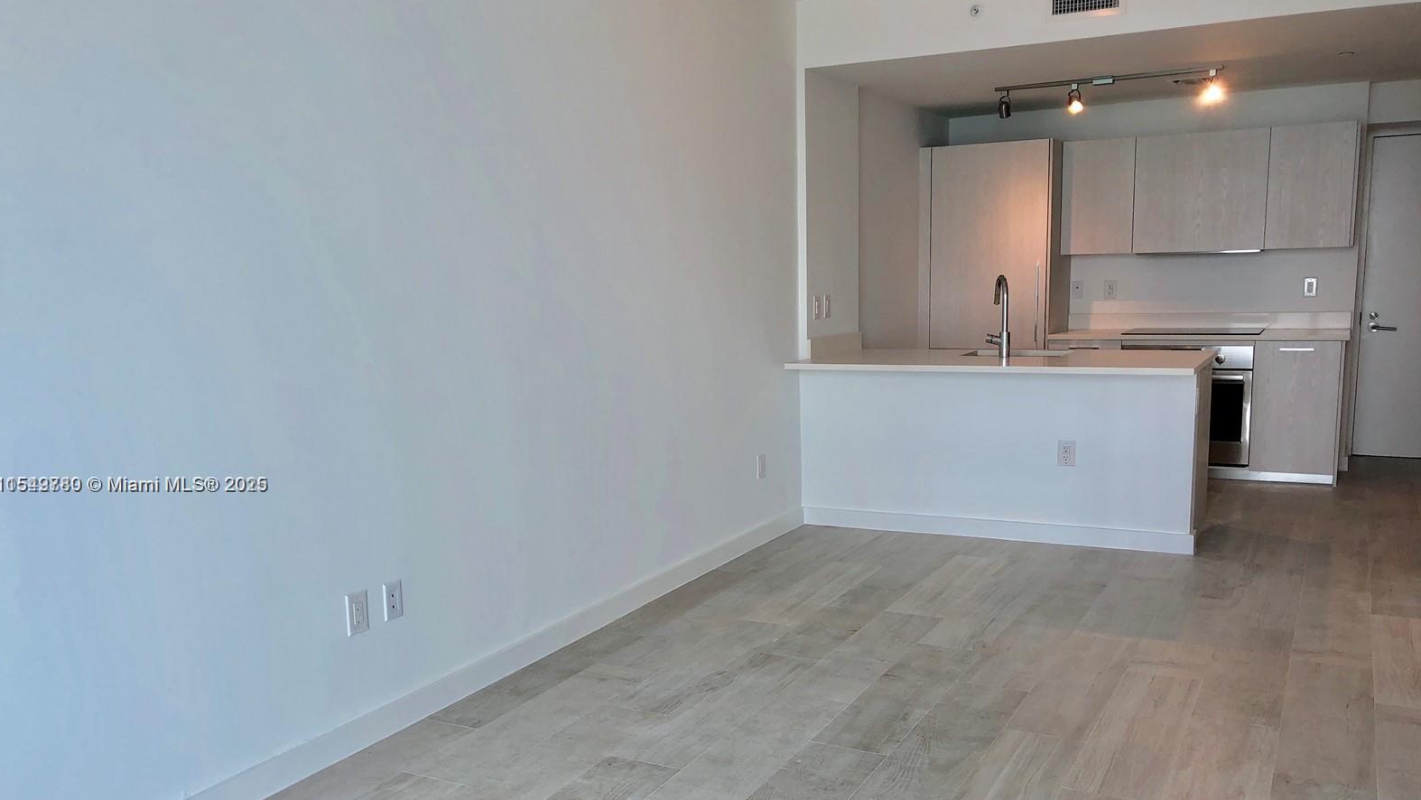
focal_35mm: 31
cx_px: 701
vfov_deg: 37.6
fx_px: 1168
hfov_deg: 62.6
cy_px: 486
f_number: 1.8
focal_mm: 4
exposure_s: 1/120
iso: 25
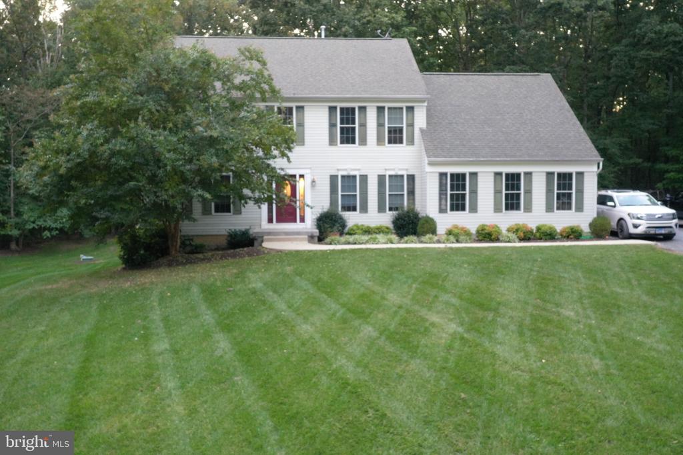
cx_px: 342
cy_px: 228
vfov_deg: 46.4
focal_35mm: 28
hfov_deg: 65.5
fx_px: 531
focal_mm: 10.26
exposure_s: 1/15
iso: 800
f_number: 5.6
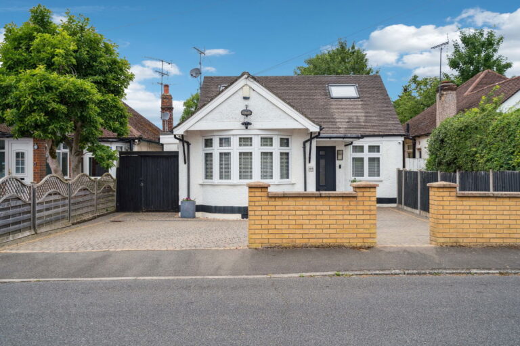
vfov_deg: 37.9
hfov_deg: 54.4
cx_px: 260
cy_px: 173
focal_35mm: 35
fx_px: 506
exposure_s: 1/1600
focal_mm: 35
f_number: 5.6
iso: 640
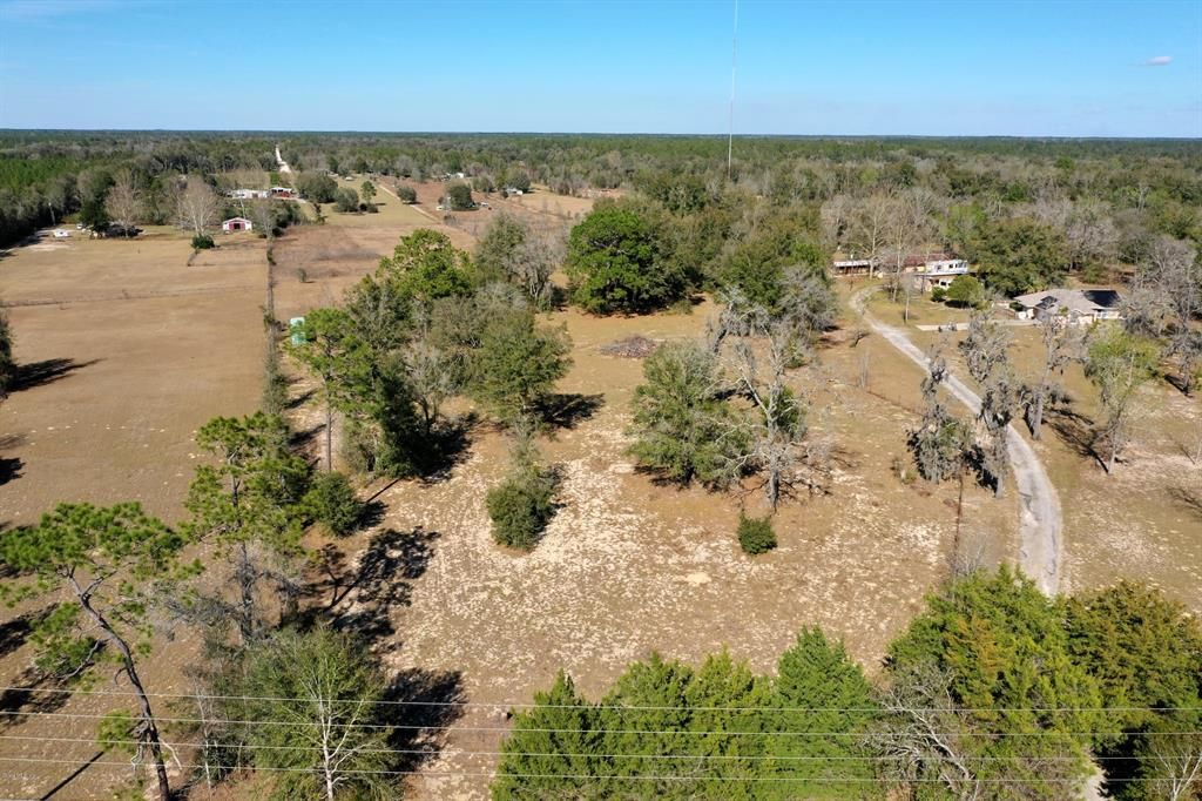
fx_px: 935
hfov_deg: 65.5
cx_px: 601
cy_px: 400
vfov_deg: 46.4
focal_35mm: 28
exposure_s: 1/500
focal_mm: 10.26
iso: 100
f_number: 6.3
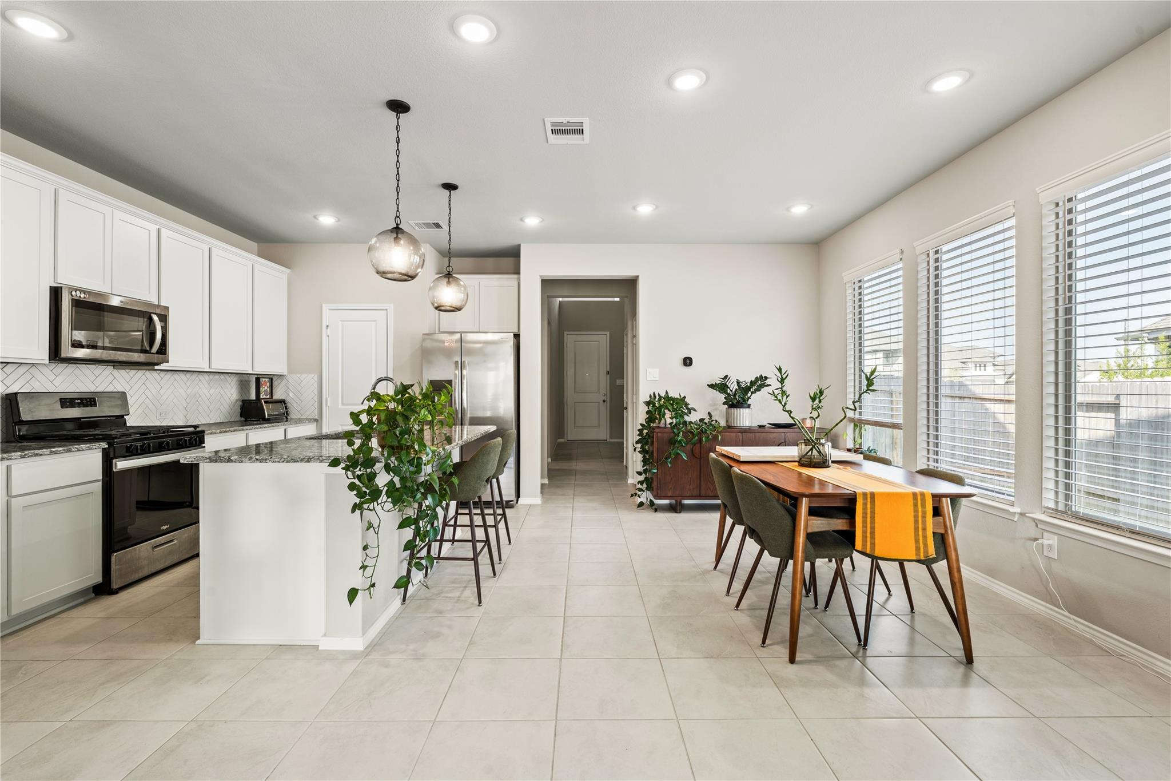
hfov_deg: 96.7
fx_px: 520
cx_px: 586
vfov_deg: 73.7
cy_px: 390
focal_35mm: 16
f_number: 9
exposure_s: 1/1.25
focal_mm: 16
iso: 200
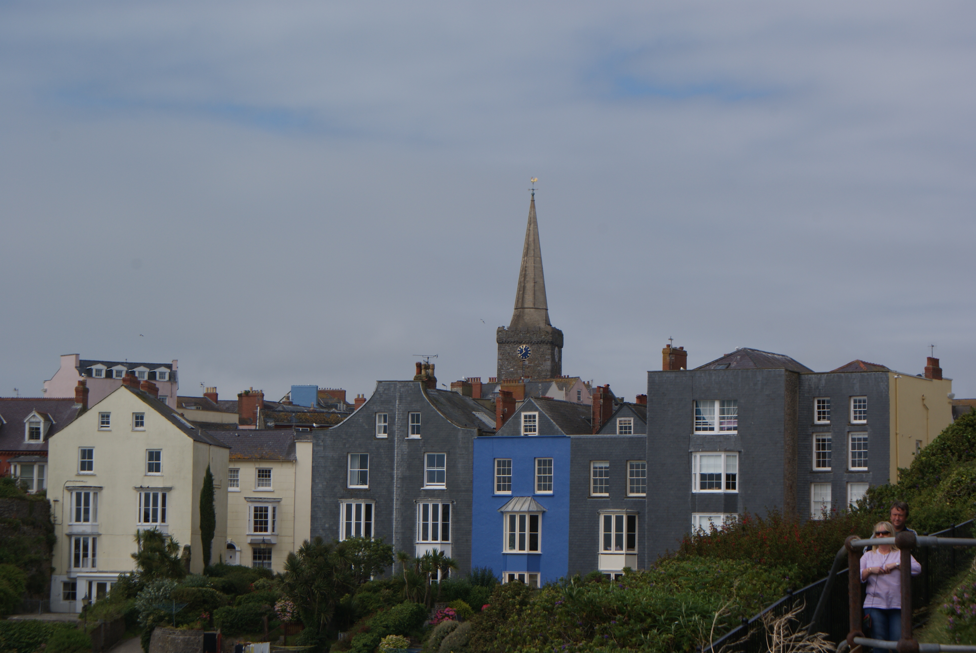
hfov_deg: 19.4
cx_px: 488
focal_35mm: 105
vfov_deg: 13.1
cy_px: 326
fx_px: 2850
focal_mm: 70
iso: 100
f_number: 13
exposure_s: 1/250
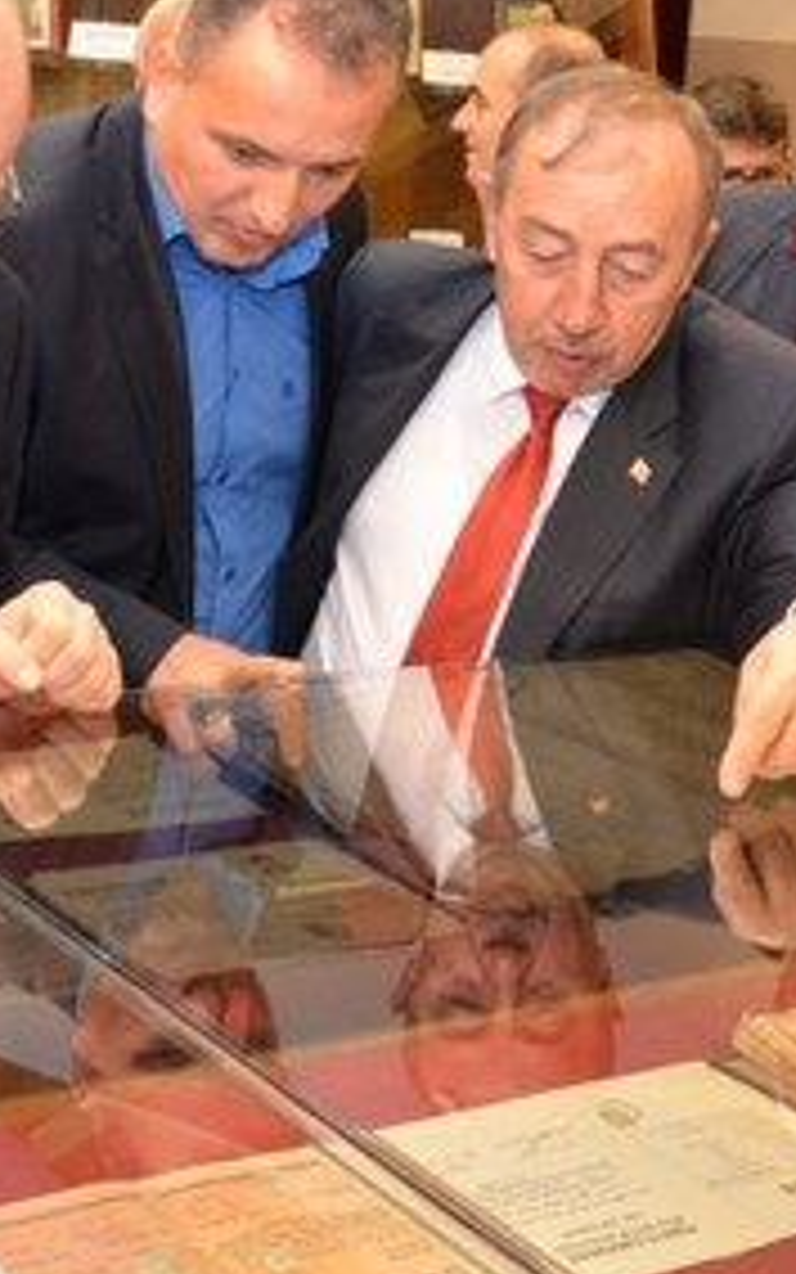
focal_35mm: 65
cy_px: 378
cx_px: 49
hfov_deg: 19.6
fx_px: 2255
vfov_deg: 31.2
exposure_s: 1/60
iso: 800
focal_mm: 18
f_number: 4
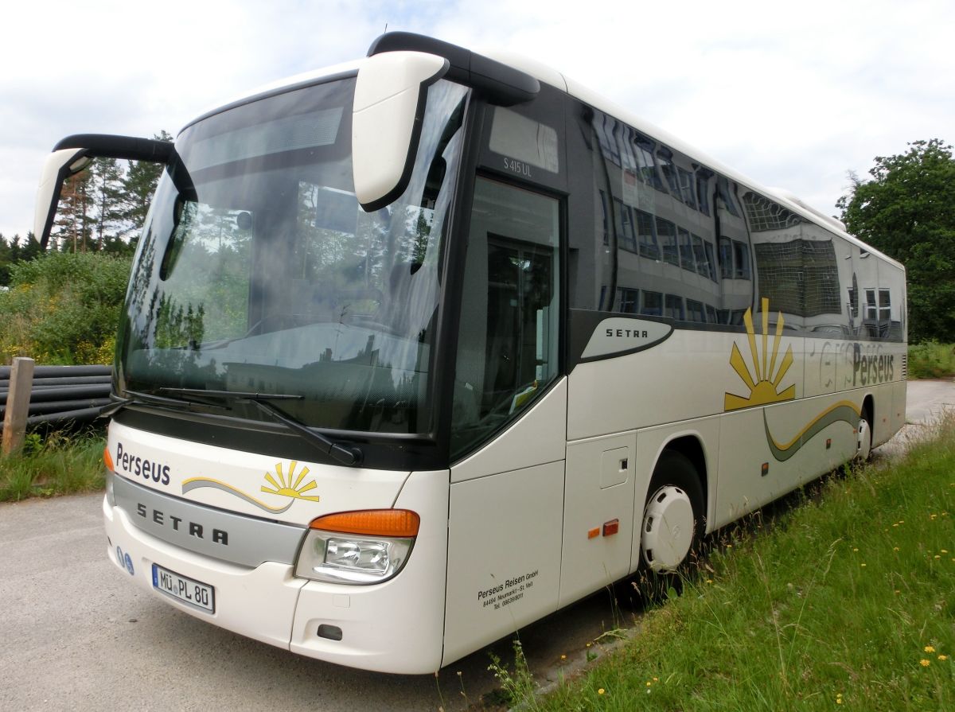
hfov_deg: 71.7
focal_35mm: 24
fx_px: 661
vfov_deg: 56.6
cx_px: 478
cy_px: 356
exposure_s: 1/160
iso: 80
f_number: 7.9
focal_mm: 4.24
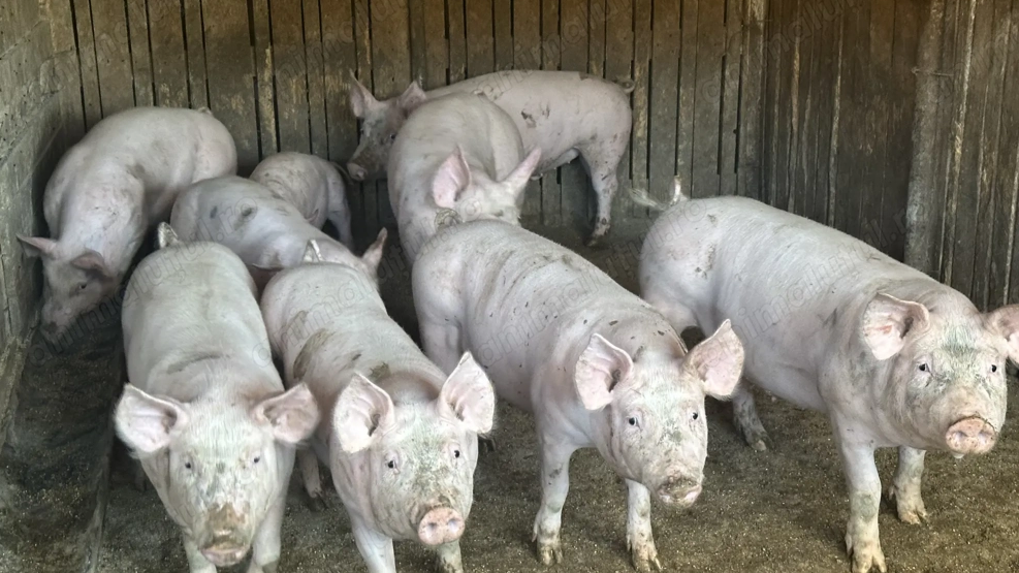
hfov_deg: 39.2
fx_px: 1432
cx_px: 504
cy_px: 301
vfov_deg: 22.6
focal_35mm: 53
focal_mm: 6.86
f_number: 1.78
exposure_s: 1/43
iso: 250
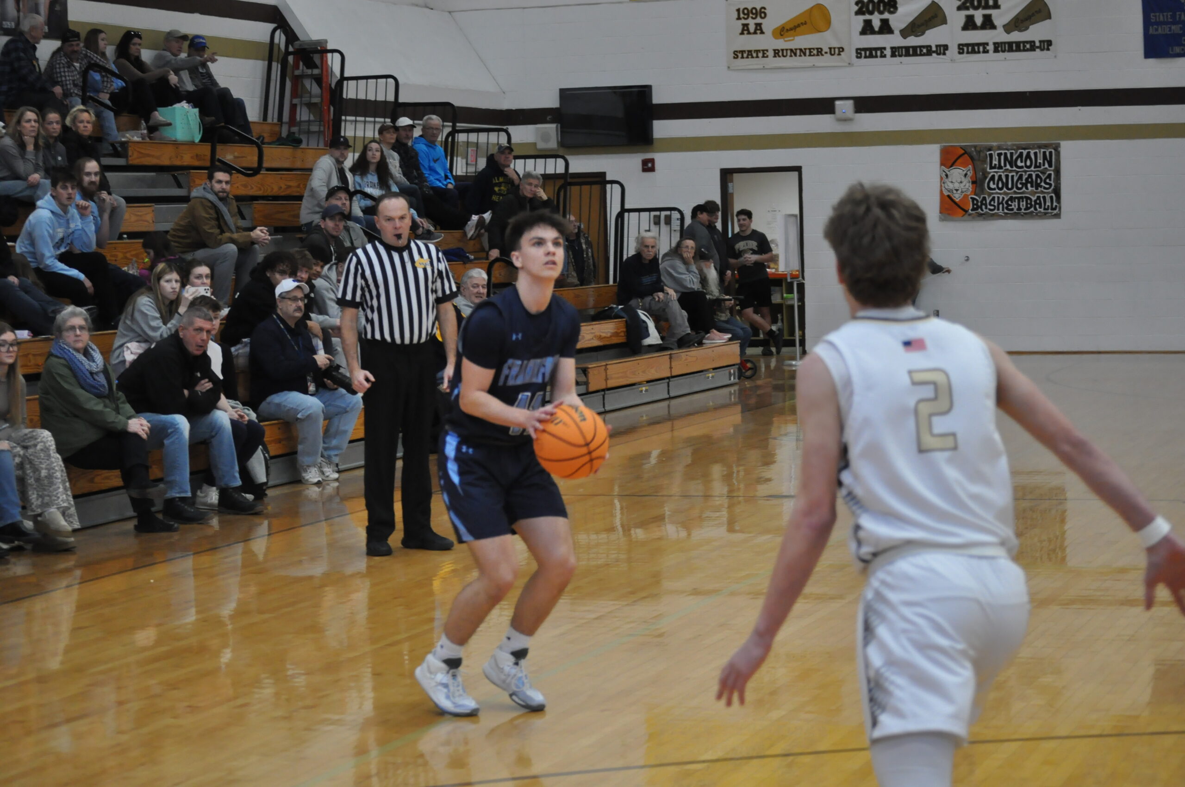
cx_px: 592
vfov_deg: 16.5
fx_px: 2712
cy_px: 394
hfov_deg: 24.6
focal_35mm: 82
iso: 1600
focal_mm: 55
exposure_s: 1/200
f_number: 4
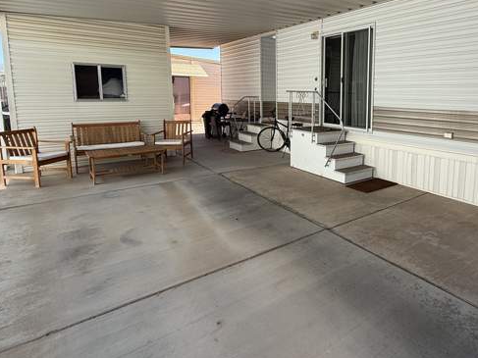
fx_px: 318
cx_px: 355
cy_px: 130
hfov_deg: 69.3
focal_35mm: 23
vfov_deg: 58.0
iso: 50
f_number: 2.2
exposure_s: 1/726
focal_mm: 2.22
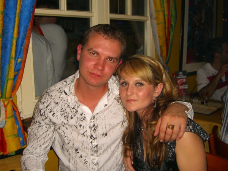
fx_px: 250
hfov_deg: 49.0
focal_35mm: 38
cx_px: 114
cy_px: 86
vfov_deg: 37.7
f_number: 2.8
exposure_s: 1/60
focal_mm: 7.9
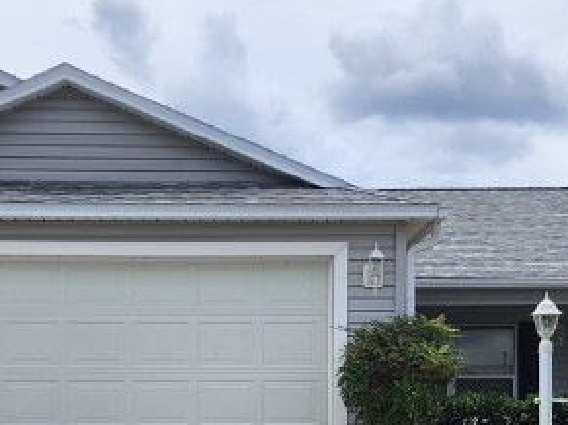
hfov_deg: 24.1
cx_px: 219
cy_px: 458
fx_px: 1329
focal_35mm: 81
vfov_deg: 17.6
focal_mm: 6.4
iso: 12
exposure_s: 1/2054
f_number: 1.8
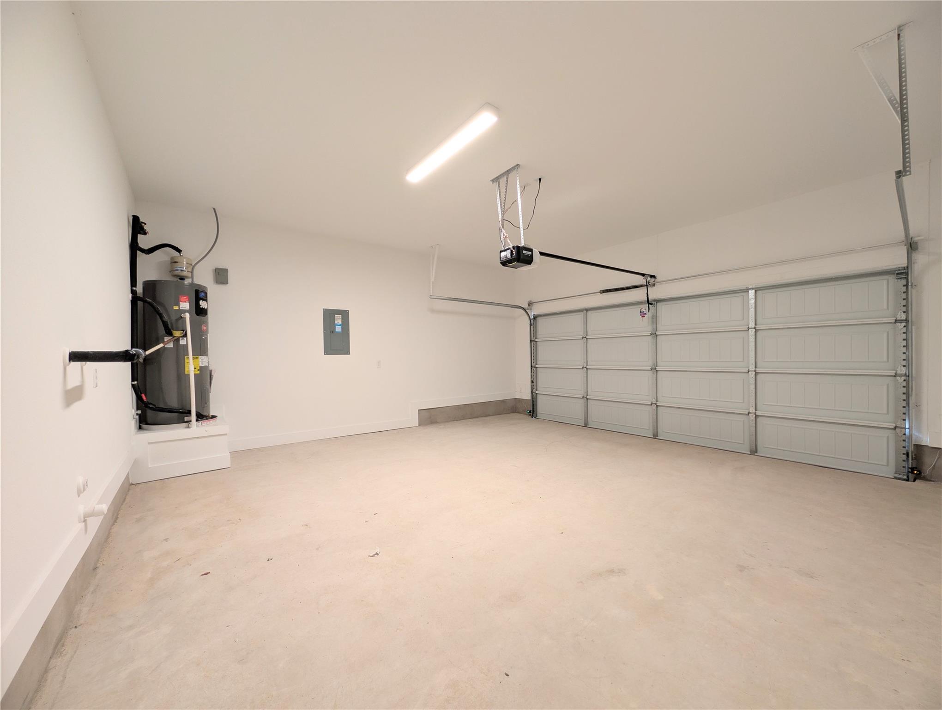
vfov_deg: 94.6
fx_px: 327
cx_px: 471
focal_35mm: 12
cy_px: 355
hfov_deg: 110.5
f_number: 1.7
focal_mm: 2.02
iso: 71
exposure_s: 1/15
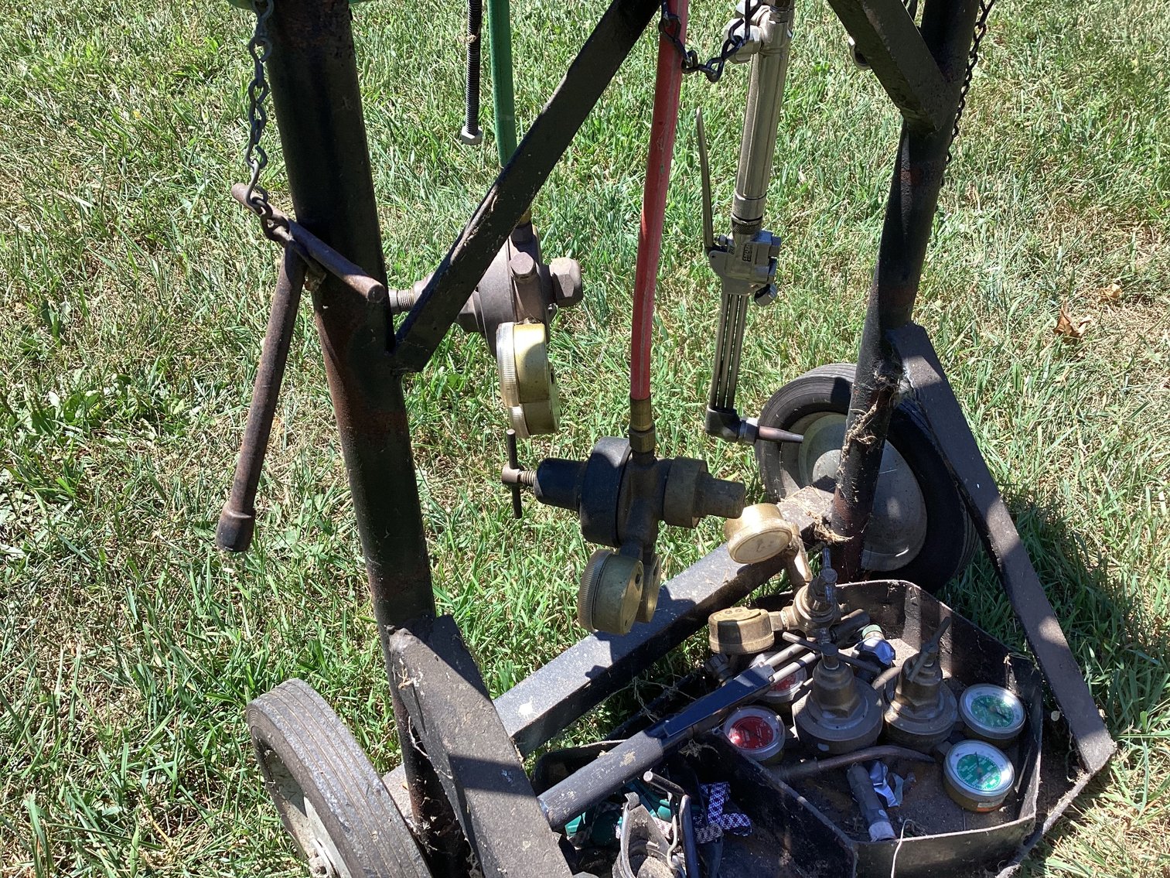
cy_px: 439
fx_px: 1048
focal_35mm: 31
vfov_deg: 45.4
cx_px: 585
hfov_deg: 58.3
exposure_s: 1/356
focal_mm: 3.3
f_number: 2.4
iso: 25
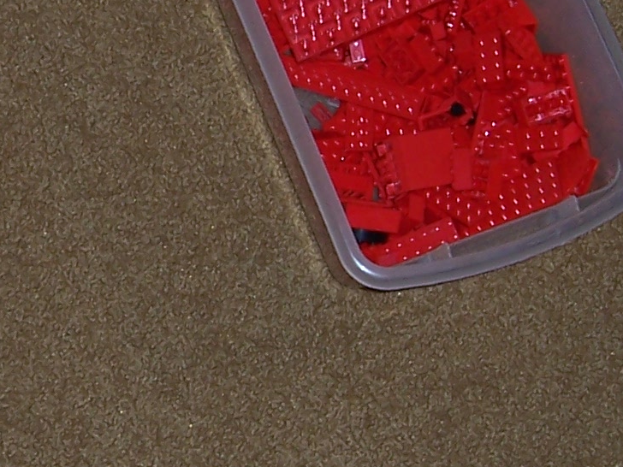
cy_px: 137
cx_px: -43
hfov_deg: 16.8
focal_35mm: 114
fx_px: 2052
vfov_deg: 13.0
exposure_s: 1/60
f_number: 3
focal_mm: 6
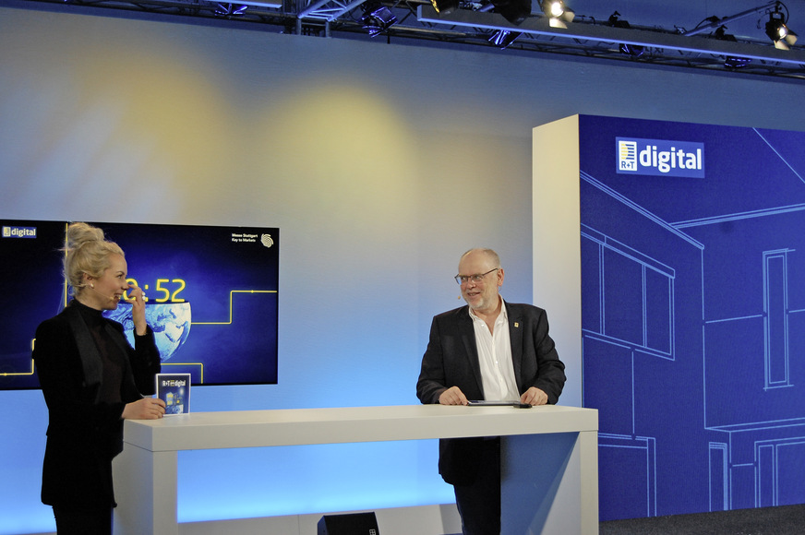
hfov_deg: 35.1
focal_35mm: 57
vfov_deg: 23.7
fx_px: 1274
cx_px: 402
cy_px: 268
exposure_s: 1/30
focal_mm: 38
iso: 560
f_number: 4.8
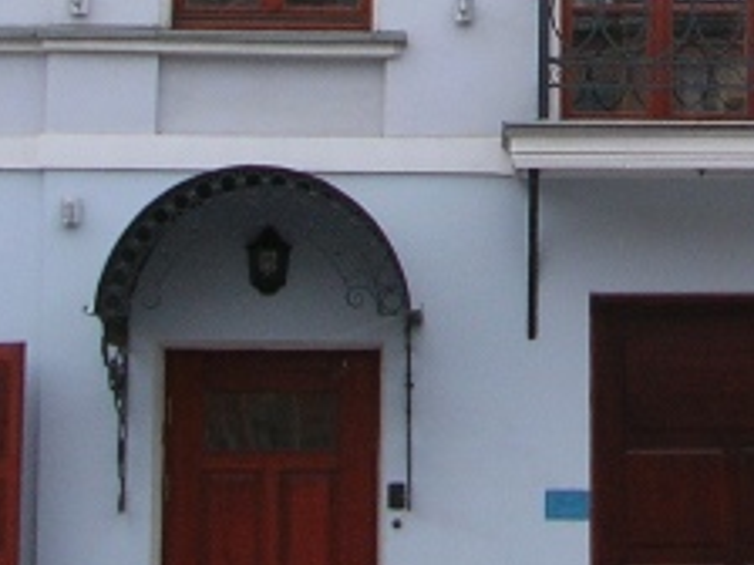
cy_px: -160
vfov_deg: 11.6
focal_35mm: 125
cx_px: 794
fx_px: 2723
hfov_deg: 15.4
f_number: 2.8
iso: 50
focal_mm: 5.8
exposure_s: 1/49.3
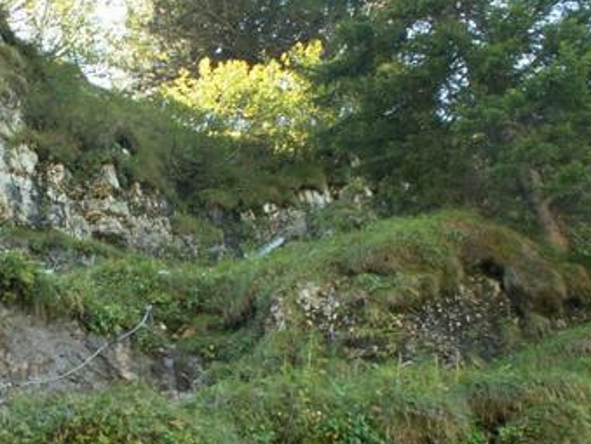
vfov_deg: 22.3
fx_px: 1128
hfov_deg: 28.5
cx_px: 84
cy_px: 273
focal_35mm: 66
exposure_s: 1/40
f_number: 2.8
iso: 50
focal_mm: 5.86
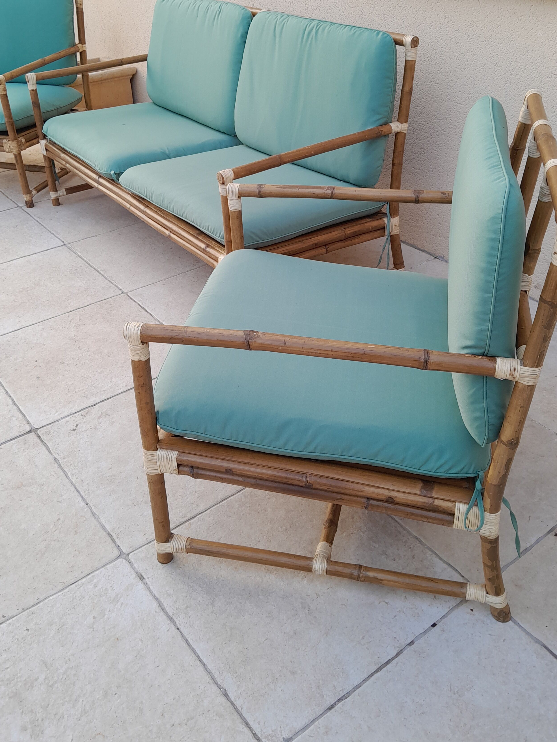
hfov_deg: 44.2
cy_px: 299
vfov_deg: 56.4
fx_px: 687
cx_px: 272
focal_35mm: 32
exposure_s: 1/100
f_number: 1.8
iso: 40
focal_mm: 3.98
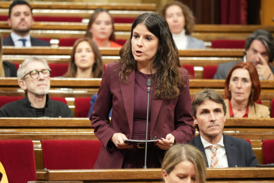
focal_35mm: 200
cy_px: 92
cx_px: 137
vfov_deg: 6.9
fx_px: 1522
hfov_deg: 10.3
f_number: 4
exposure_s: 1/125
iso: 3200
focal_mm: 200
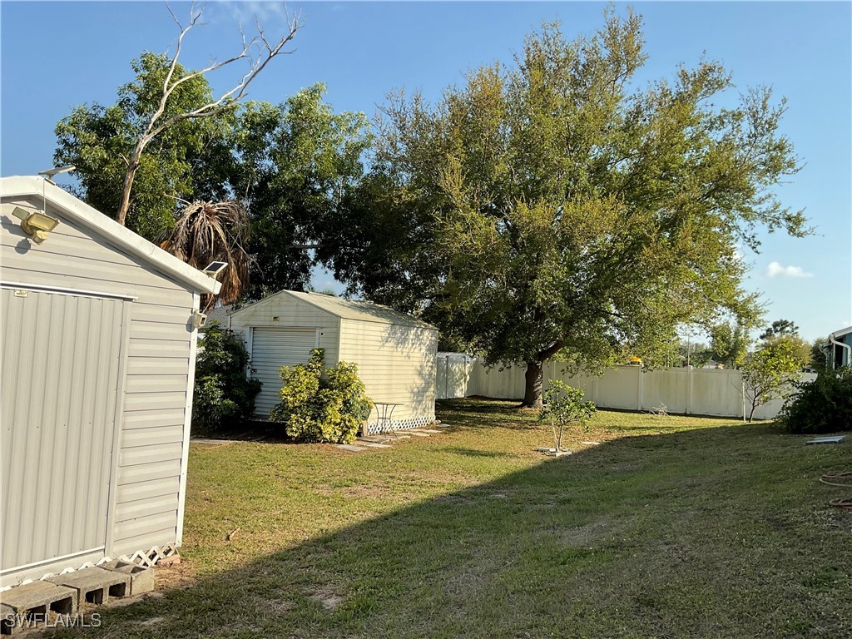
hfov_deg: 61.7
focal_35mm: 29
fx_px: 714
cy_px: 320
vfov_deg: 48.2
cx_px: 426
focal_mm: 3
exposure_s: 1/1412
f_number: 1.8
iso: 16
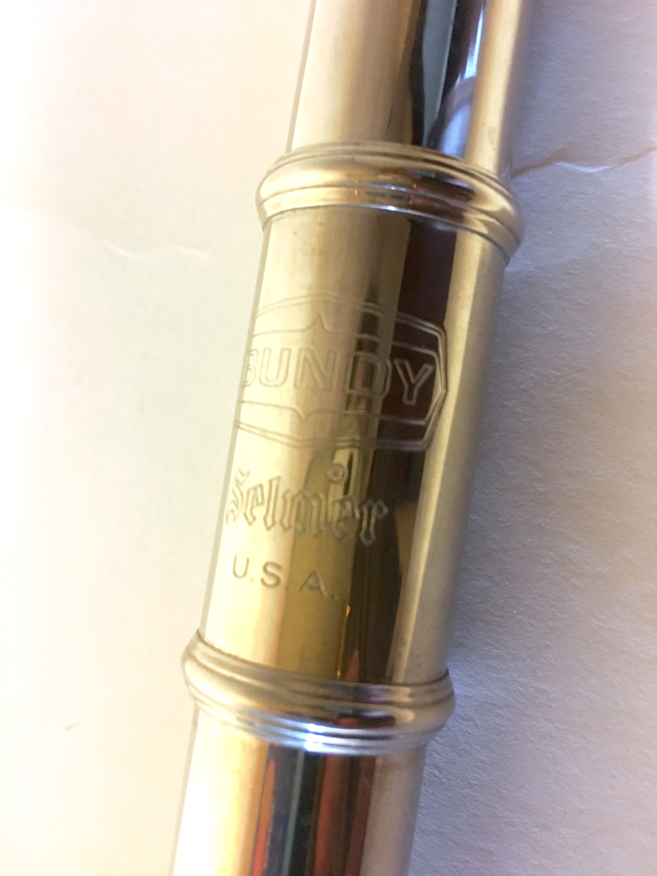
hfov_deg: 48.2
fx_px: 734
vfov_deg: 61.7
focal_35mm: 29
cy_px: 438
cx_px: 328
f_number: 2.2
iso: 250
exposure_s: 1/15
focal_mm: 4.15
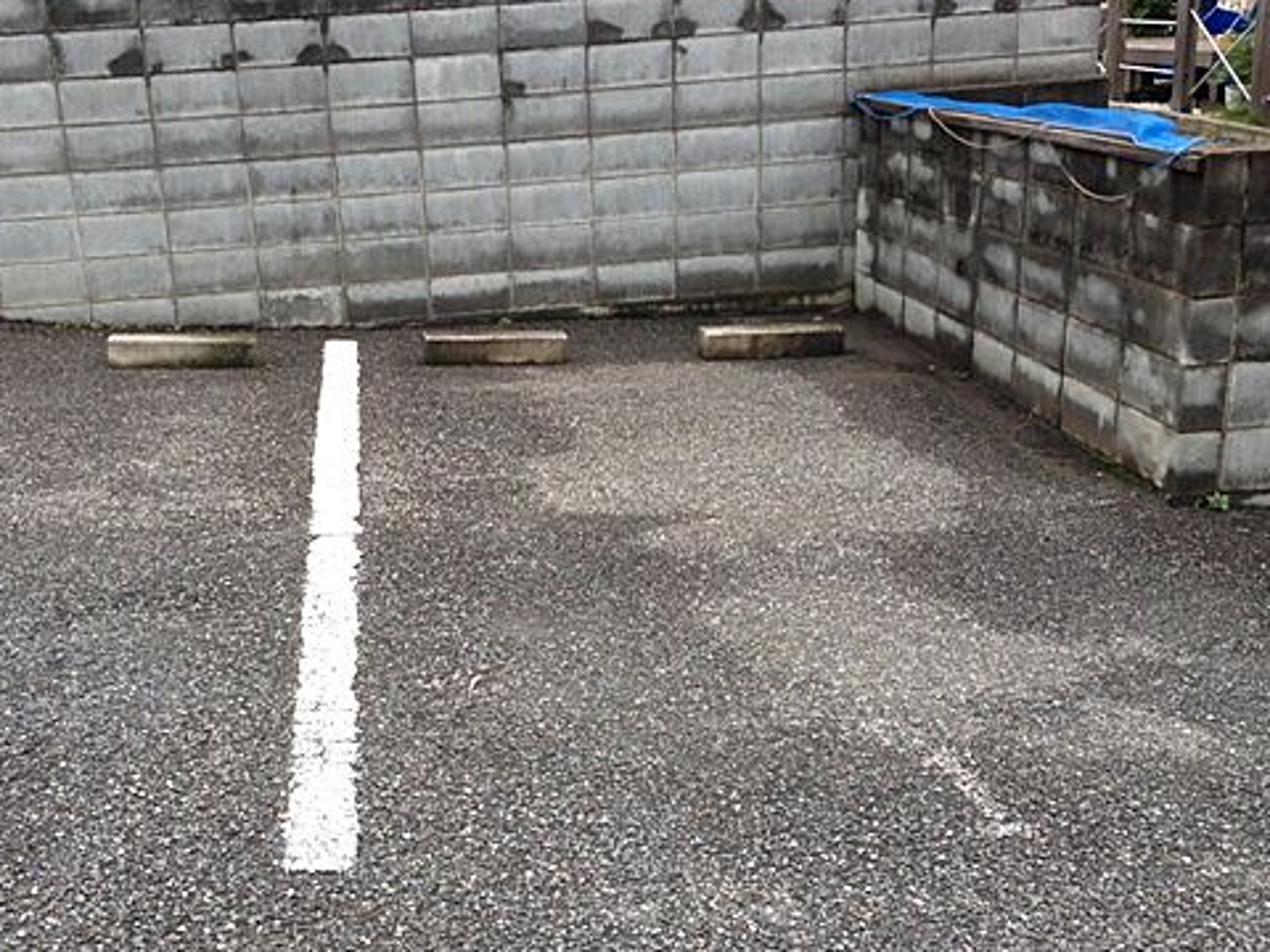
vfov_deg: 32.9
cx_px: 426
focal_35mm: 44
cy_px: 510
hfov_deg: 42.4
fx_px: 1614
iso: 50
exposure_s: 1/120
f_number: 2.4
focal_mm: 4.12
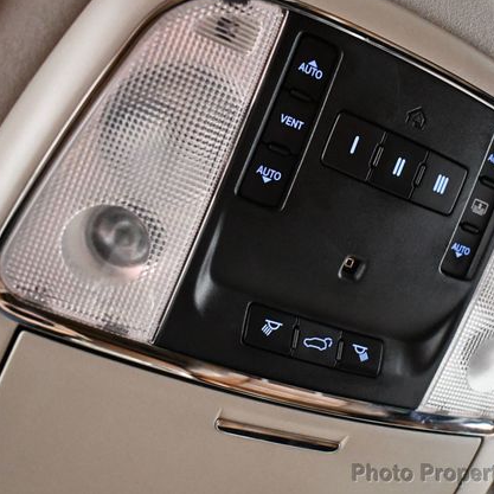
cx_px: 338
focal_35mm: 47
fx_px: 759
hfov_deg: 35.6
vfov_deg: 36.1
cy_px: 243
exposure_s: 1/60
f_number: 3.5
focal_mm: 18
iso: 5000
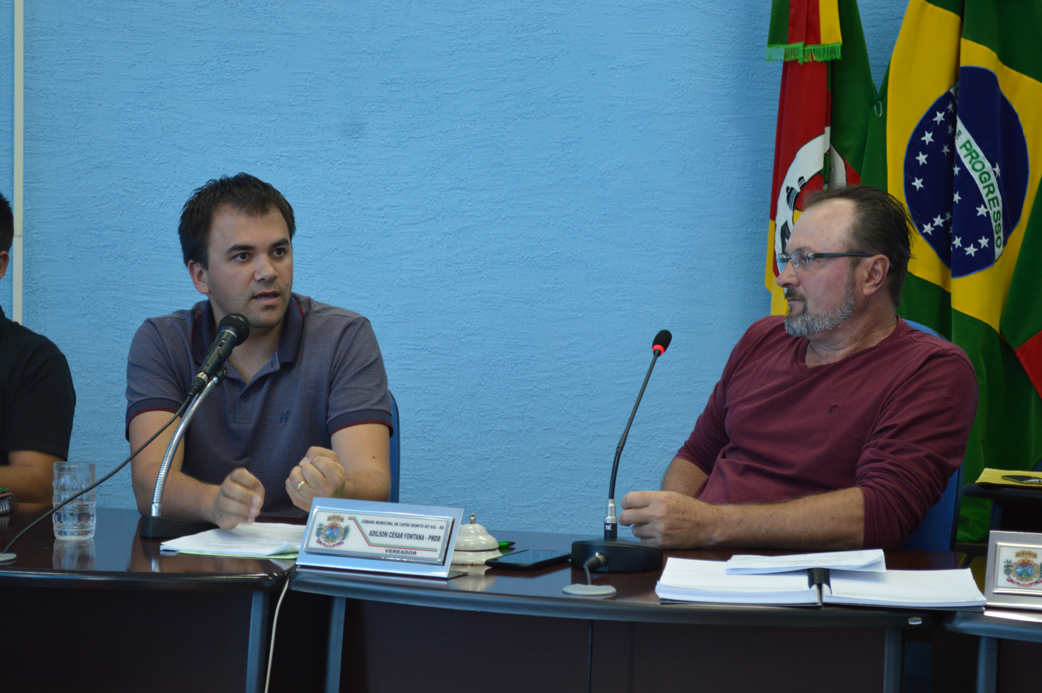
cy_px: 346
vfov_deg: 20.1
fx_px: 1952
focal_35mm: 68
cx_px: 521
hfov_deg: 29.9
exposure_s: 1/15
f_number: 5.3
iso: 400
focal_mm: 45
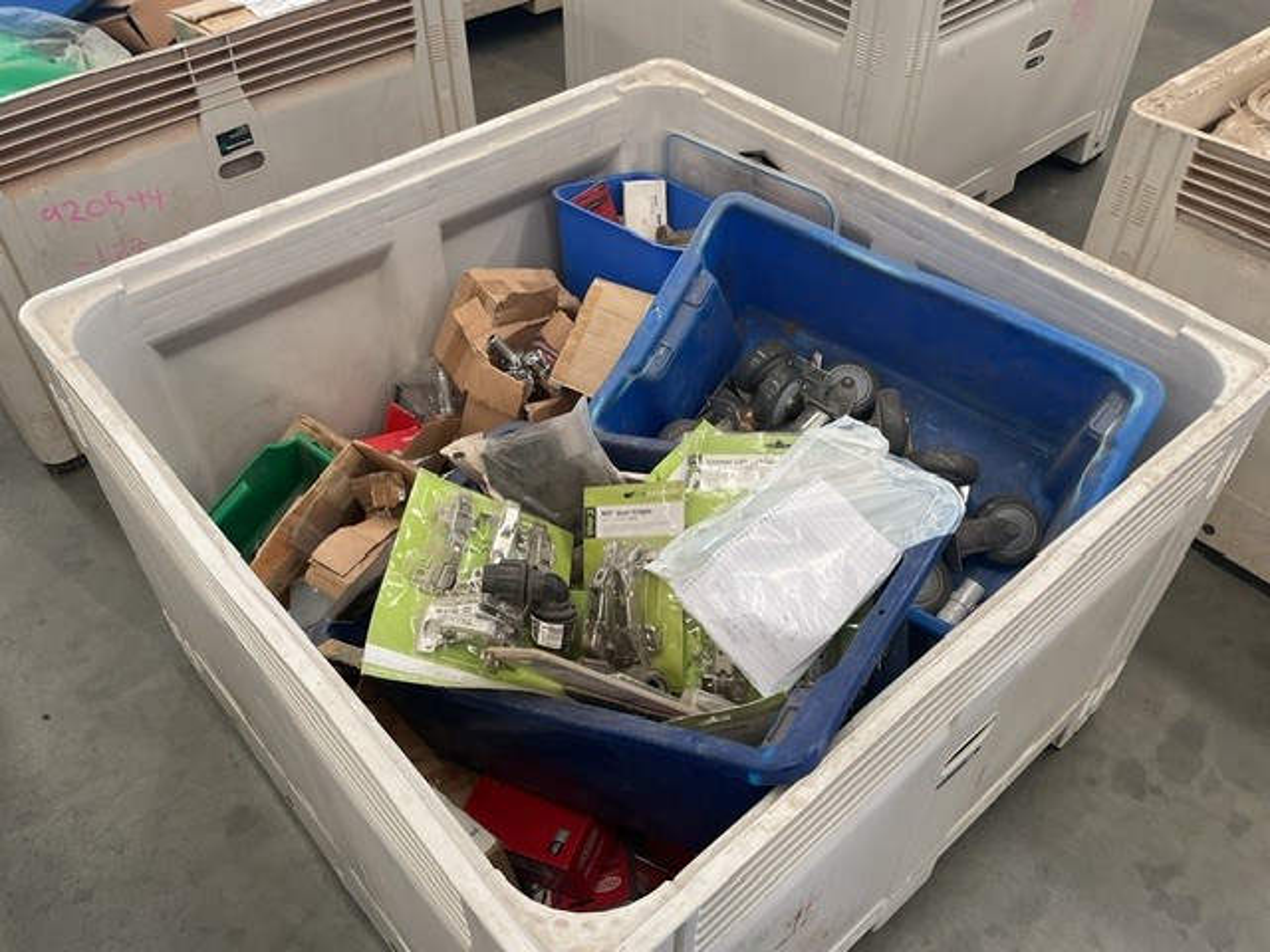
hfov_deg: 61.7
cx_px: 635
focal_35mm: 29
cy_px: 476
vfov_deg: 48.2
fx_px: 1064
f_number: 1.8
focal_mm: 3
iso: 64
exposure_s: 1/100
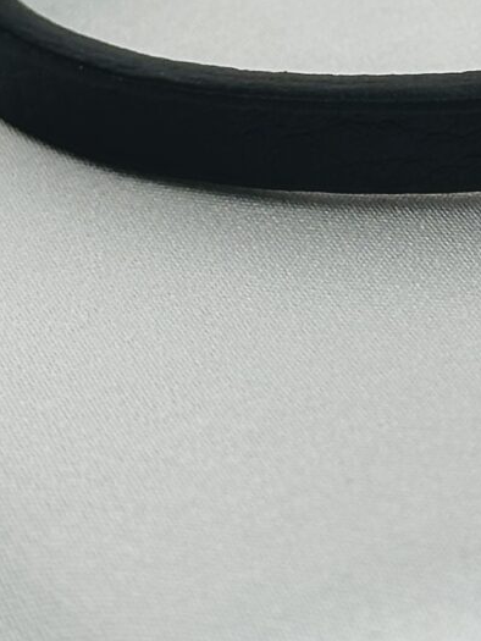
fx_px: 4334
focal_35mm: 234
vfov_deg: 8.4
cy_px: -2
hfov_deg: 6.3
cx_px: 642
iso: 64
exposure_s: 1/404
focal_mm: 6.86
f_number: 1.78
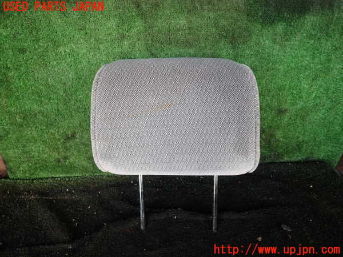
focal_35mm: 25
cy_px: 128
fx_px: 248
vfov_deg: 54.9
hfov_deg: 69.4
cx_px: 172
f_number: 2
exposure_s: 1/60
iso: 100
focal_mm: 4.5
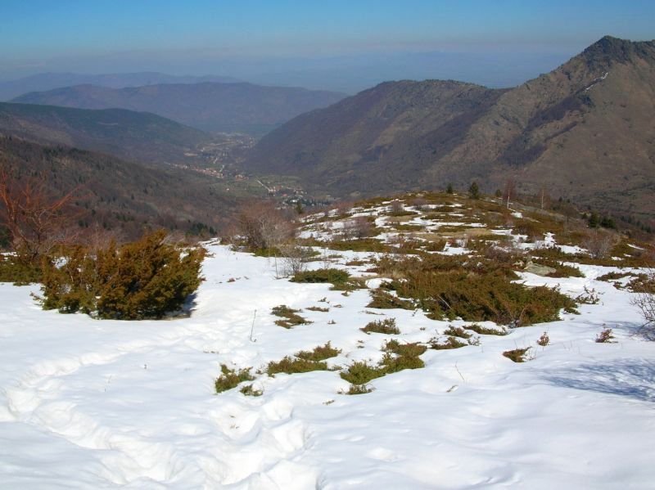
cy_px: 245
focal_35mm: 35
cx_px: 328
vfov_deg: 40.7
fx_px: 662
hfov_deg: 52.7
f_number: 5.6
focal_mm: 5.8
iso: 50
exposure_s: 1/570
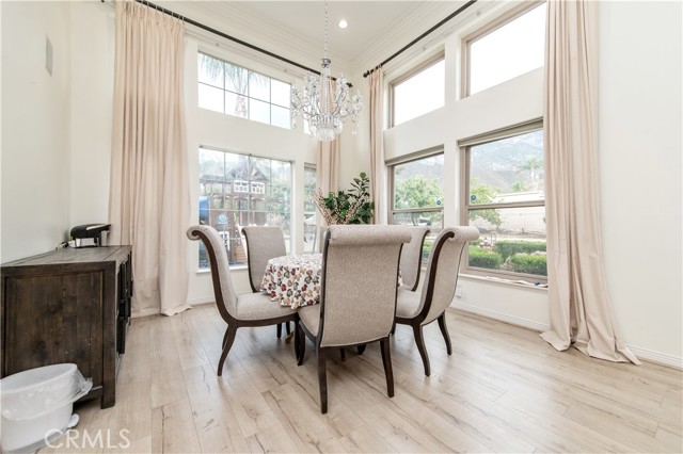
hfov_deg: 104.3
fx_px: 265
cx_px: 342
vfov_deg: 81.1
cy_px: 227
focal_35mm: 14
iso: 200
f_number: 5
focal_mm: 14
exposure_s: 1/100
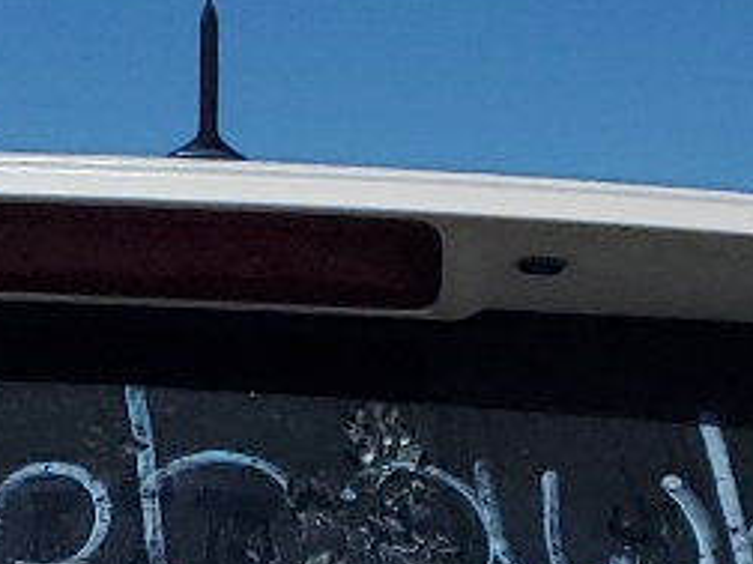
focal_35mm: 165
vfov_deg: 8.0
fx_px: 3589
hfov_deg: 11.9
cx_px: 194
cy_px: 1561
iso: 51
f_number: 1.5
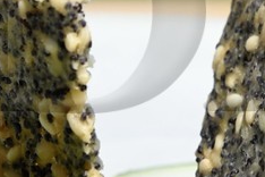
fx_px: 2112
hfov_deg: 7.2
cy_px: -73
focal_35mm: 287
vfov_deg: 4.8
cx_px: 230
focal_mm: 42
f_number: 8
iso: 200
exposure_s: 1/1000
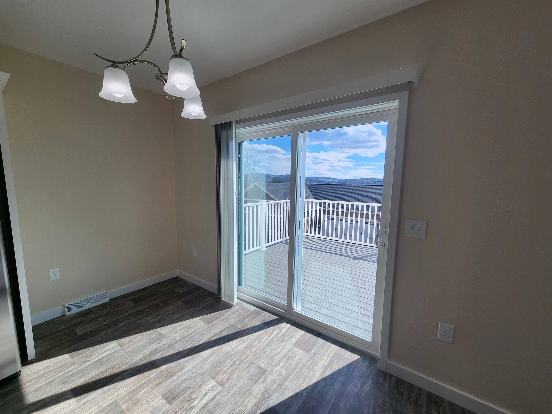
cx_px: 276
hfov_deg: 106.2
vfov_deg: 89.9
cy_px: 207
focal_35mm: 13
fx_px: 207
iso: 50
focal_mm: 2.2
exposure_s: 1/523
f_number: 2.2
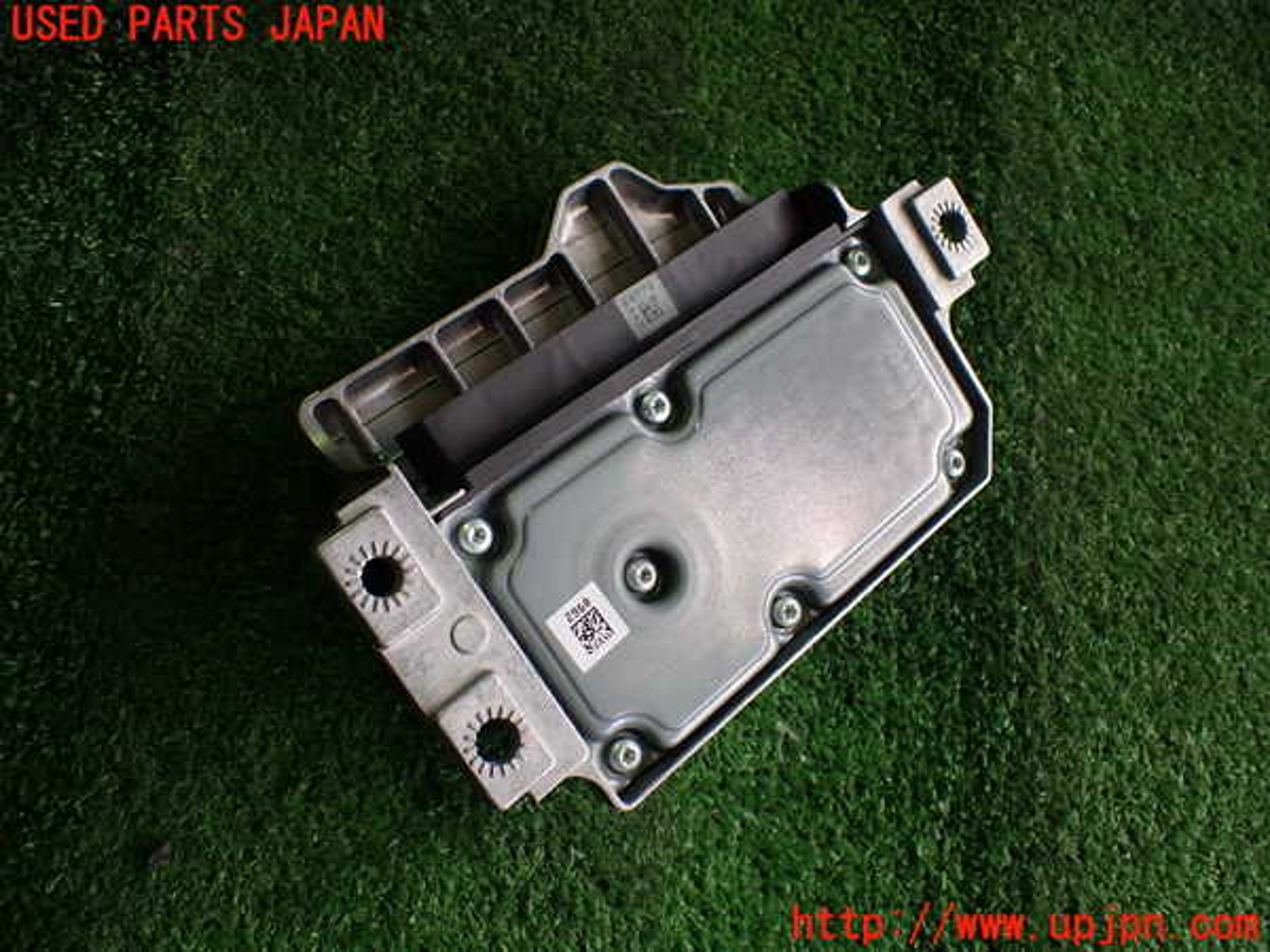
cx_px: 635
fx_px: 1101
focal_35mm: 30
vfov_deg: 46.8
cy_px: 476
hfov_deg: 60.0
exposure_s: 1/125
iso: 200
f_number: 2.3
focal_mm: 5.4
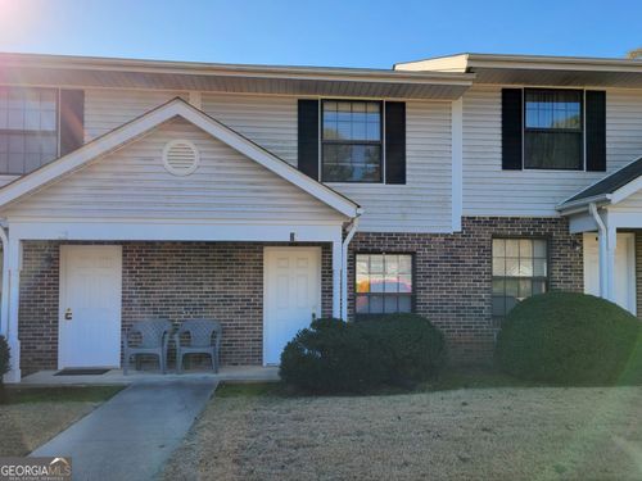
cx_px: 321
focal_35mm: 26
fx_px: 482
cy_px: 240
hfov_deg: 67.3
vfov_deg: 53.1
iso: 40
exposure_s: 1/1429
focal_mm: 5.4
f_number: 1.8
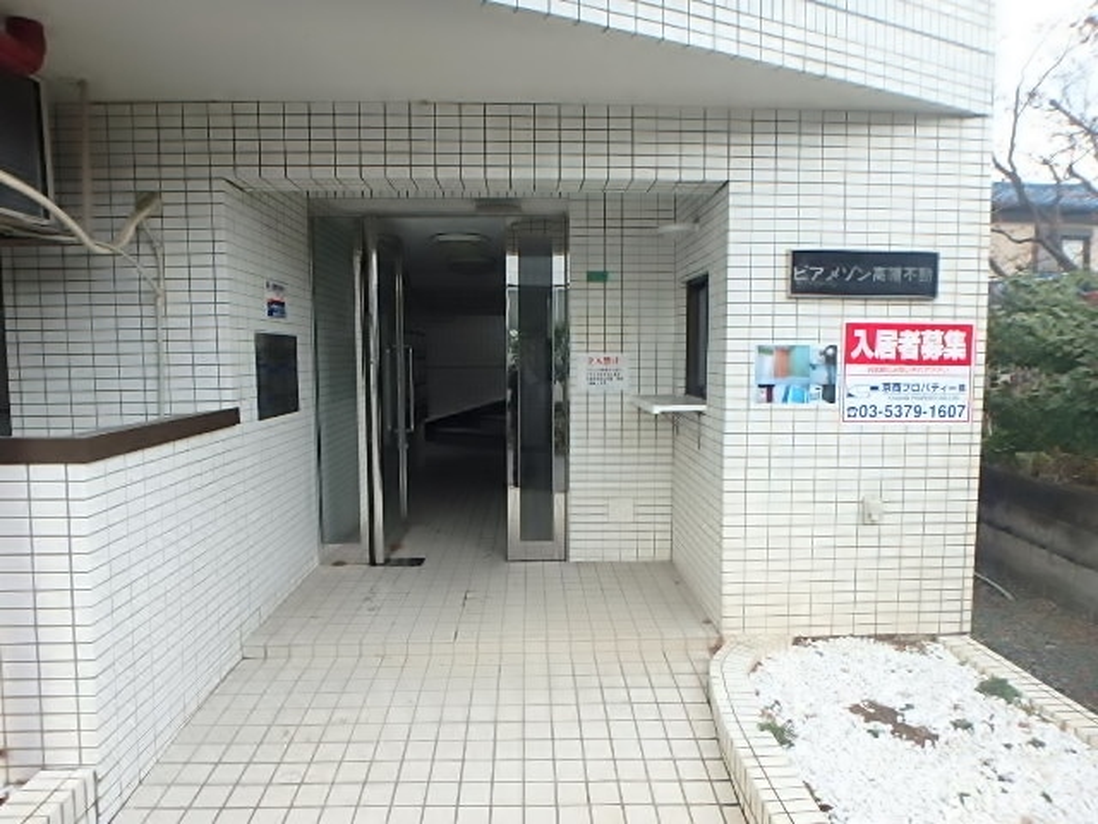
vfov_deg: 63.4
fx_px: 666
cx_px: 549
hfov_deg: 79.0
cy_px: 412
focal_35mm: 21
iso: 200
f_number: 3.5
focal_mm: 3.7
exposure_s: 1/250
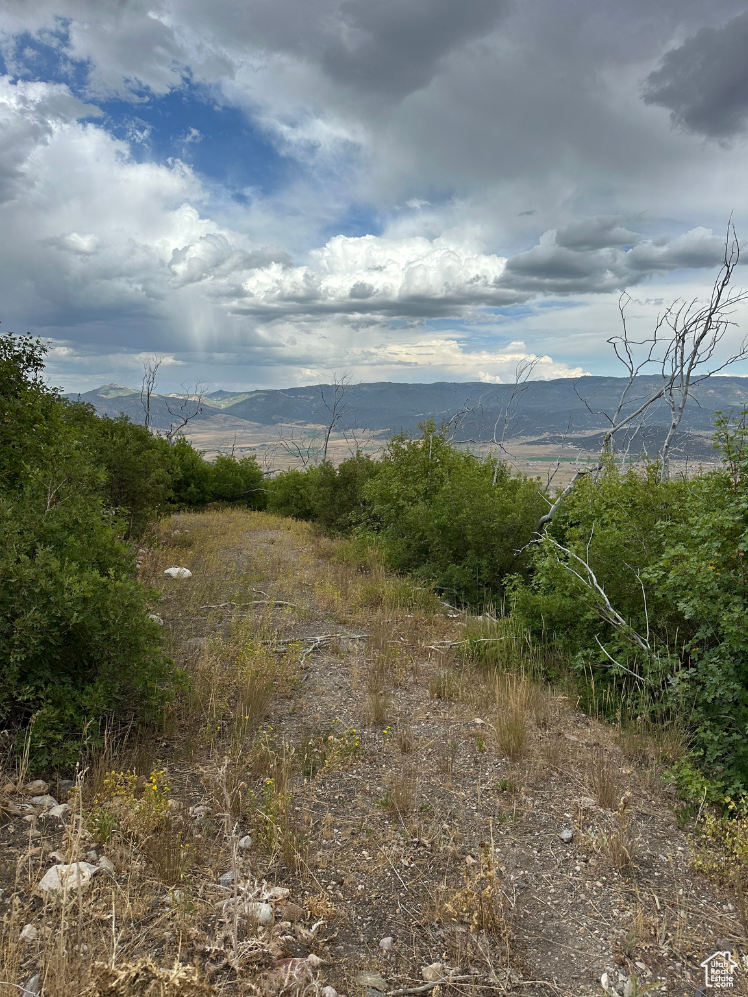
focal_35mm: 24
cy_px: 498
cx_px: 374
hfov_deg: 56.8
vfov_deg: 71.6
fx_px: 691
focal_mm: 6.86
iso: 80
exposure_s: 1/4348
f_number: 1.78
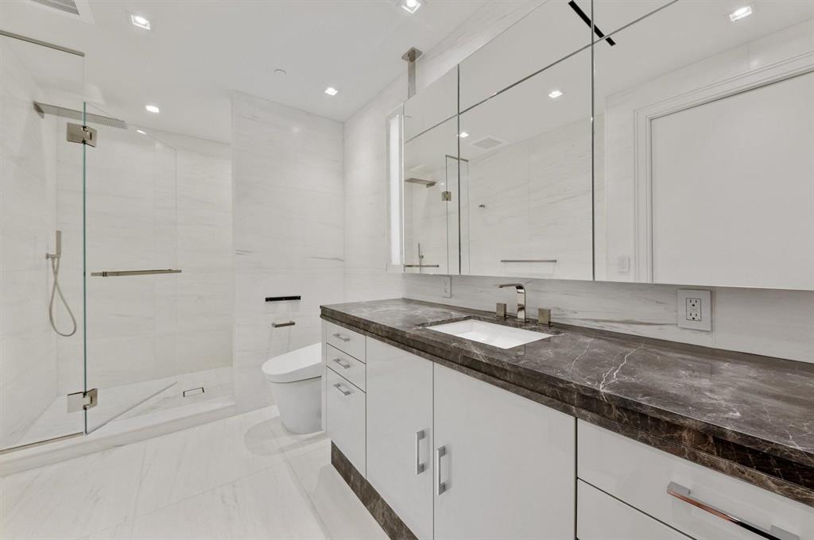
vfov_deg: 81.1
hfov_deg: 104.3
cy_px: 270
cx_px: 407
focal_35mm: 14
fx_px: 316
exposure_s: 1/15
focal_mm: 14
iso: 100
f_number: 8
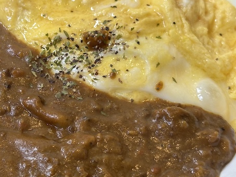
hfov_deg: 23.1
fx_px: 573
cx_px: 63
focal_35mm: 84
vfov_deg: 17.6
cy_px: 75
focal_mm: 6.86
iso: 64
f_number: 1.78
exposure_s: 1/50
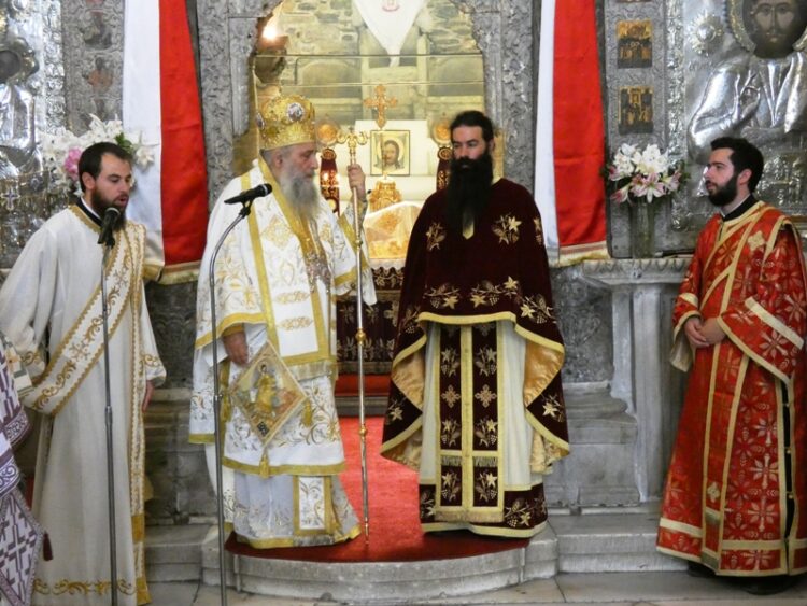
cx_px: 404
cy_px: 303
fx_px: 1353
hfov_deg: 33.2
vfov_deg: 25.2
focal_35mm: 58
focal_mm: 10.4
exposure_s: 1/40
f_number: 4.1
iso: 1600
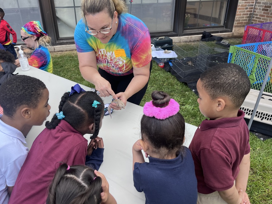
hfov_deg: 63.4
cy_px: 99
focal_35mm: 28
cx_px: 128
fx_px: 220
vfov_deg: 49.7
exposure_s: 1/347
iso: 50
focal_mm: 5.1
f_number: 1.6
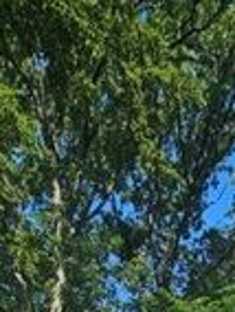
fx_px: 551
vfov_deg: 19.0
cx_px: 178
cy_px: 625
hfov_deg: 23.8
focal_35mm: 61
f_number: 2.2
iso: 50
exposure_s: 1/1597
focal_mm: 2.2
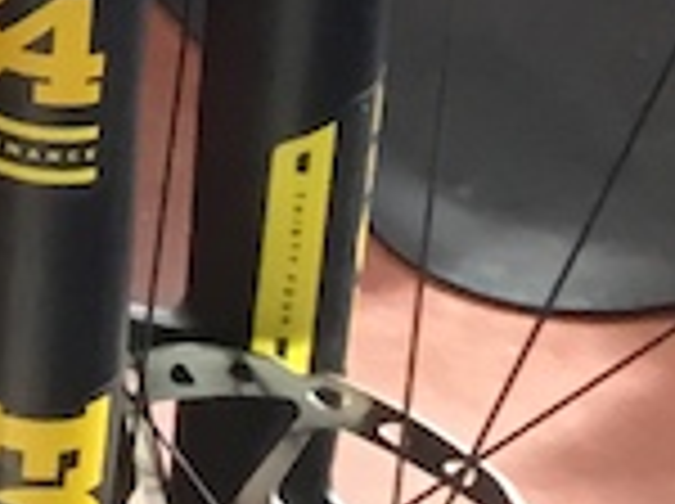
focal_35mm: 212
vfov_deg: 6.5
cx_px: -1278
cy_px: -842
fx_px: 4127
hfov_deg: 8.1
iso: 64
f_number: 2.4
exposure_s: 1/30
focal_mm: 3.3
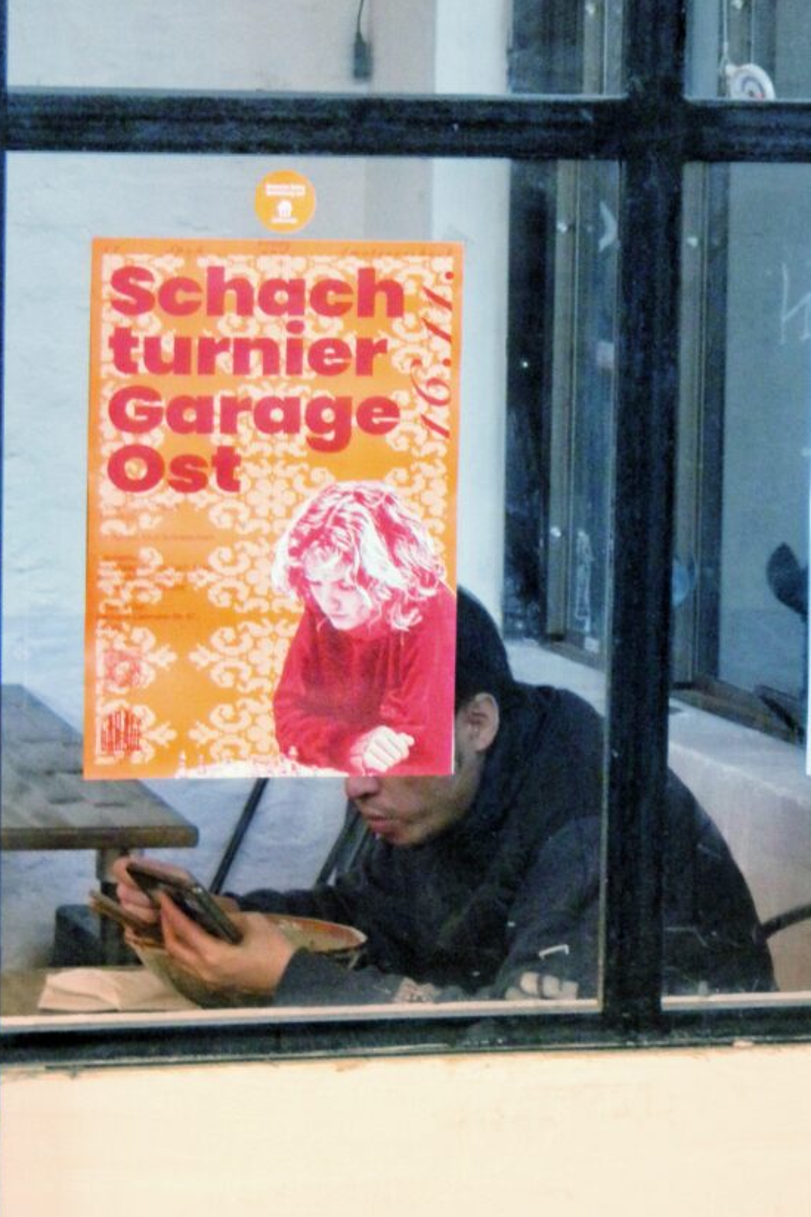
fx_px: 5375
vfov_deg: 12.9
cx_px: 409
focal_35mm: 159
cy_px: 637
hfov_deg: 8.6
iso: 400
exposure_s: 1/16.5
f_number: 5.5
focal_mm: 22.1
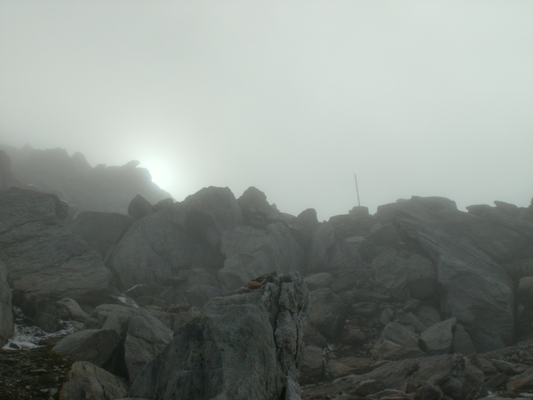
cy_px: 200
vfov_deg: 32.9
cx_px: 266
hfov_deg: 42.9
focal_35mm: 44
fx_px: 677
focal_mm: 7.33
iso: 50
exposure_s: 1/320
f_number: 8
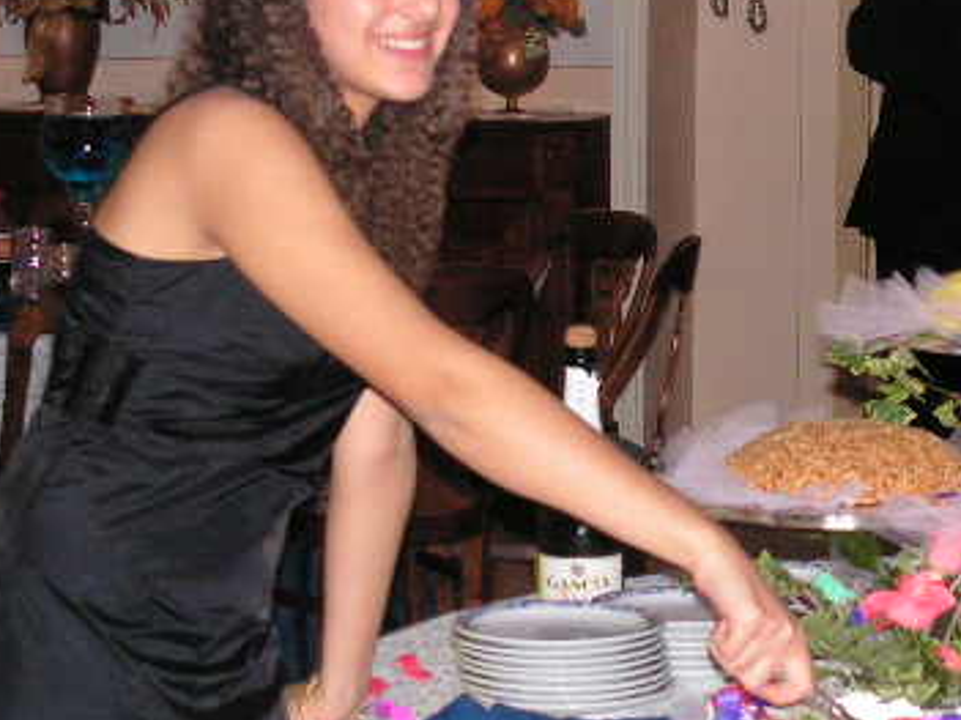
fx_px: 3192
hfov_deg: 17.0
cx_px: 701
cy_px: 312
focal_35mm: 115
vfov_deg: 12.9
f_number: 3.3
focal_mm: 10.6
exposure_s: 1/80
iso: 200
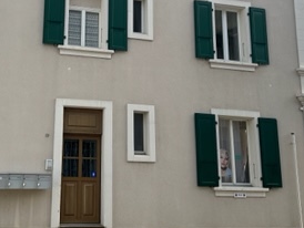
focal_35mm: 56
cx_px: 80
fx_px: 492
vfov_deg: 25.4
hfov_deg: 33.7
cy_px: 27
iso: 80
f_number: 1.78
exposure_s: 1/2882
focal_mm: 6.86
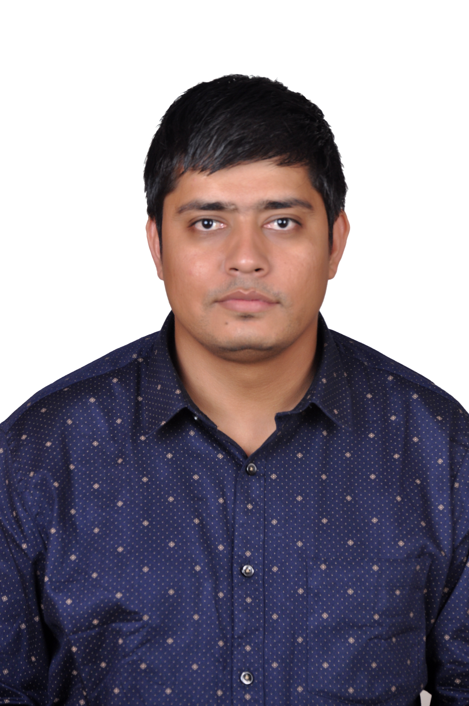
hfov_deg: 8.7
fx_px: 3086
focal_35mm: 158
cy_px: 353
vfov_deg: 13.1
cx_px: 234
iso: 400
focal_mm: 105
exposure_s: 1/125
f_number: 9
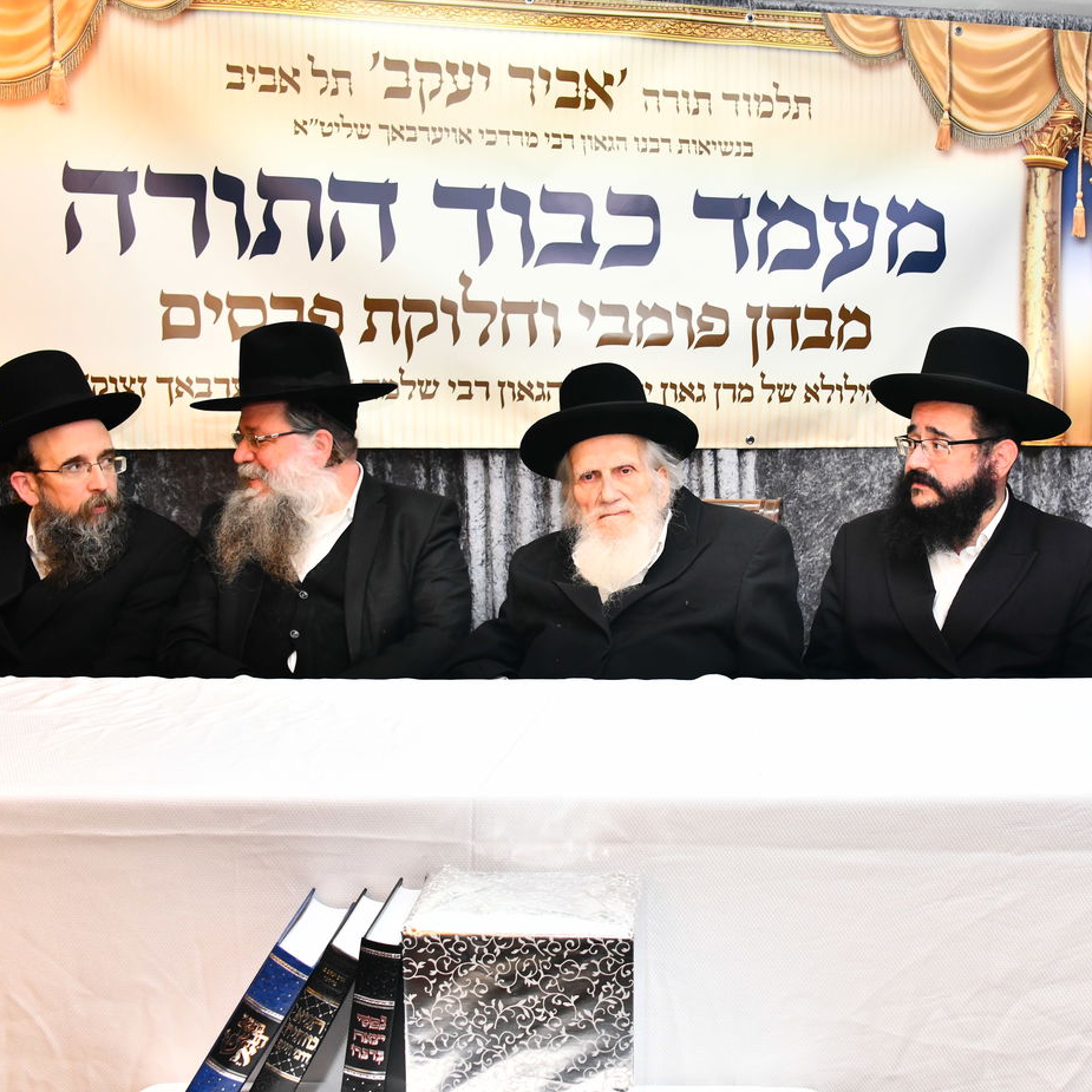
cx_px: 700
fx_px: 1285
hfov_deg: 45.5
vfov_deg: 46.0
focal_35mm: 36
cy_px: 547
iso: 1600
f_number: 6.3
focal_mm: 28
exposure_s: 1/160
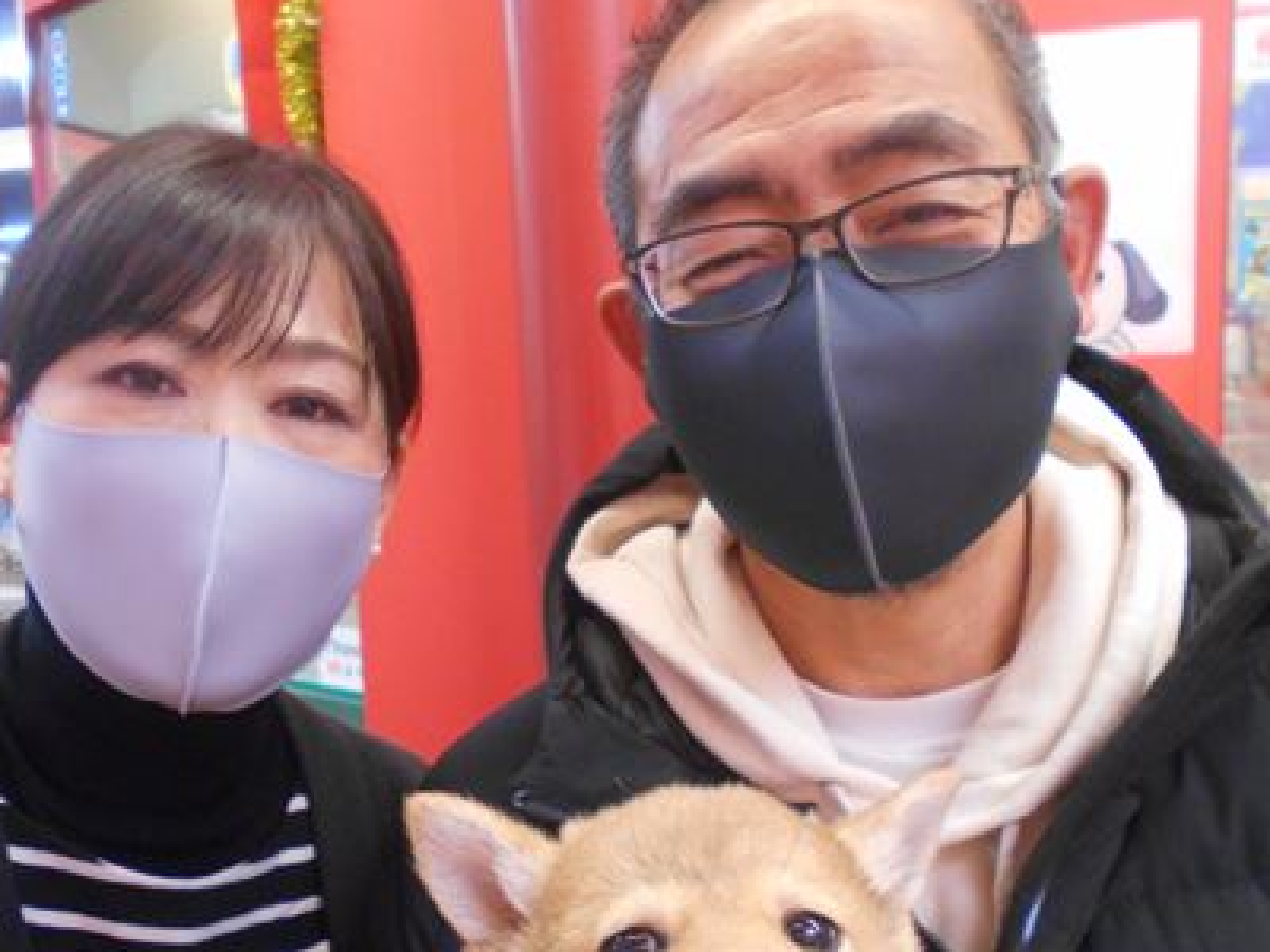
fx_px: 1431
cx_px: 572
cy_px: 603
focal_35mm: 39
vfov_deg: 36.6
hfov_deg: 47.8
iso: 400
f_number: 3.2
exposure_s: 1/30
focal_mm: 4.6
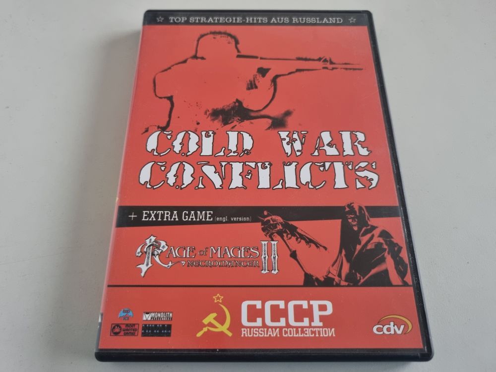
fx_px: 373
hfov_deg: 67.3
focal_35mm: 26
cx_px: 248
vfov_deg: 53.1
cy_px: 186
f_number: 1.8
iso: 400
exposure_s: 1/50
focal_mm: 5.4
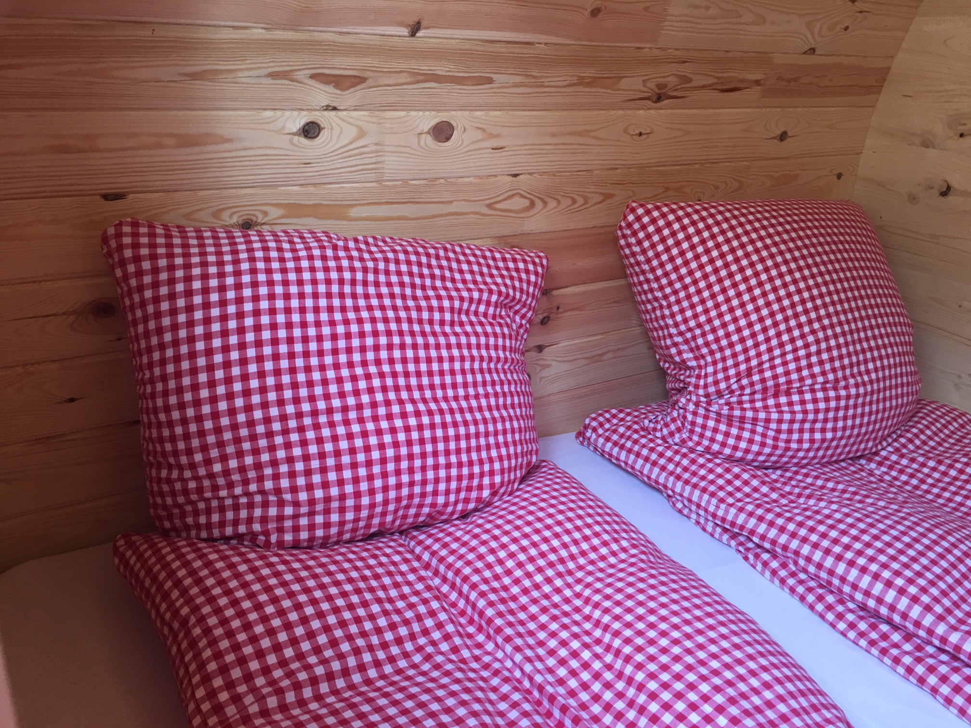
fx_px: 813
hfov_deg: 61.7
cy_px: 364
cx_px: 486
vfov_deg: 48.2
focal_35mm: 29
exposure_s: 1/17
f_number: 2.2
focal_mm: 4.15
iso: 32
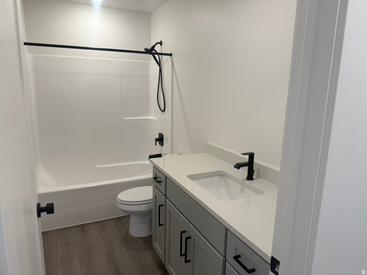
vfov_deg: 56.8
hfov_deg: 71.6
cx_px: 184
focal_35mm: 24
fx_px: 254
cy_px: 138
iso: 64
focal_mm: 6.76
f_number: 1.78
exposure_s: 1/120
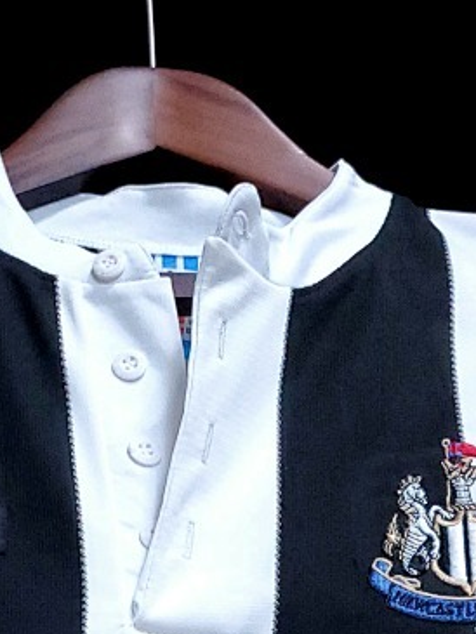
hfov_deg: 19.0
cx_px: 113
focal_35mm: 77
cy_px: 888
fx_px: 1411
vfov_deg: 22.0
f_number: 1.5
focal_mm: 4.3
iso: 640
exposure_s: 1/60
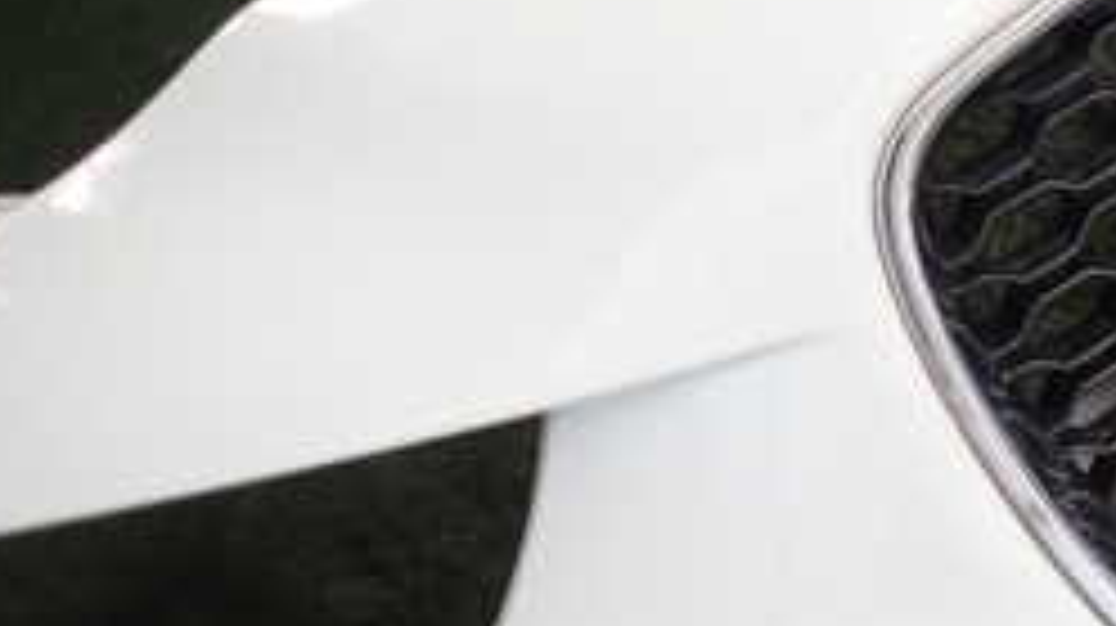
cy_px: -284
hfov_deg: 28.4
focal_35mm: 66
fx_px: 1951
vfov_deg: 16.7
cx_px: 1287
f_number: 2
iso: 160
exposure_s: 1/60
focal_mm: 4.5
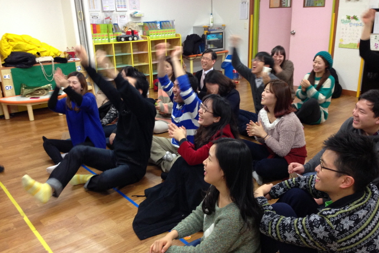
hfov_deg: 54.4
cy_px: 137
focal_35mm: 35
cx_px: 191
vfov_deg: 37.9
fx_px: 369
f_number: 2.4
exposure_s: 1/20
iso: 160
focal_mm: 4.13
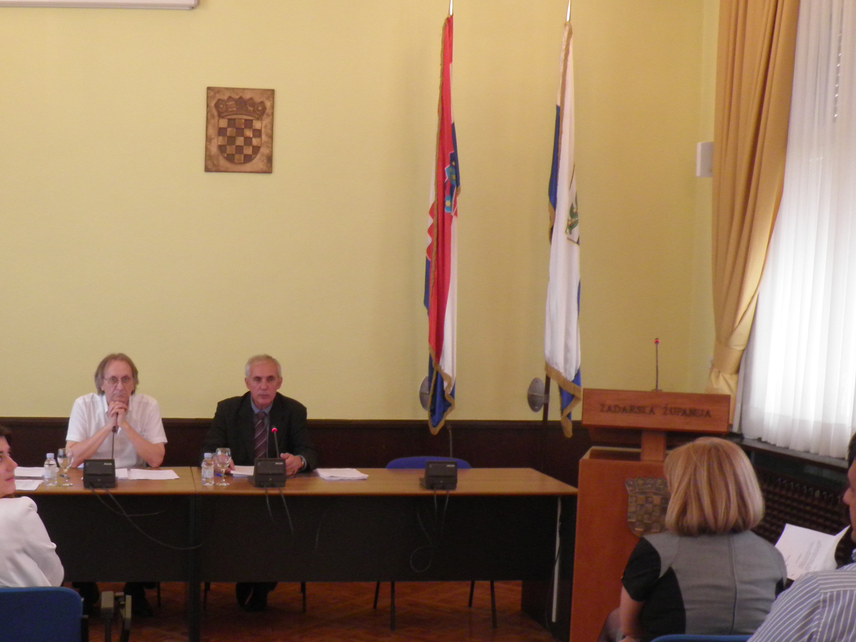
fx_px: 1162
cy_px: 438
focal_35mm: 47
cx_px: 215
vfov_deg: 30.6
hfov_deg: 39.4
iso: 125
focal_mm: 4.9
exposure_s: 1/30
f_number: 2.8
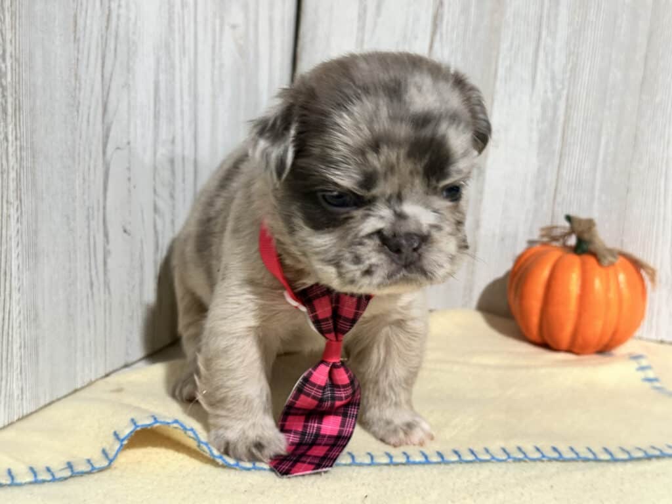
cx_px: 336
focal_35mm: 48
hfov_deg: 39.7
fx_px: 932
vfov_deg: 30.3
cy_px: 252
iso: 500
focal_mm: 6.86
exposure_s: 1/40
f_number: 1.78
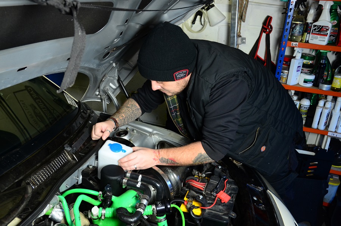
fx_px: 312
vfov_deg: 39.8
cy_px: 113
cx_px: 170
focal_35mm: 33
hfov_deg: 57.3
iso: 800
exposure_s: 1/20
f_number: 5
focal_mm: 22
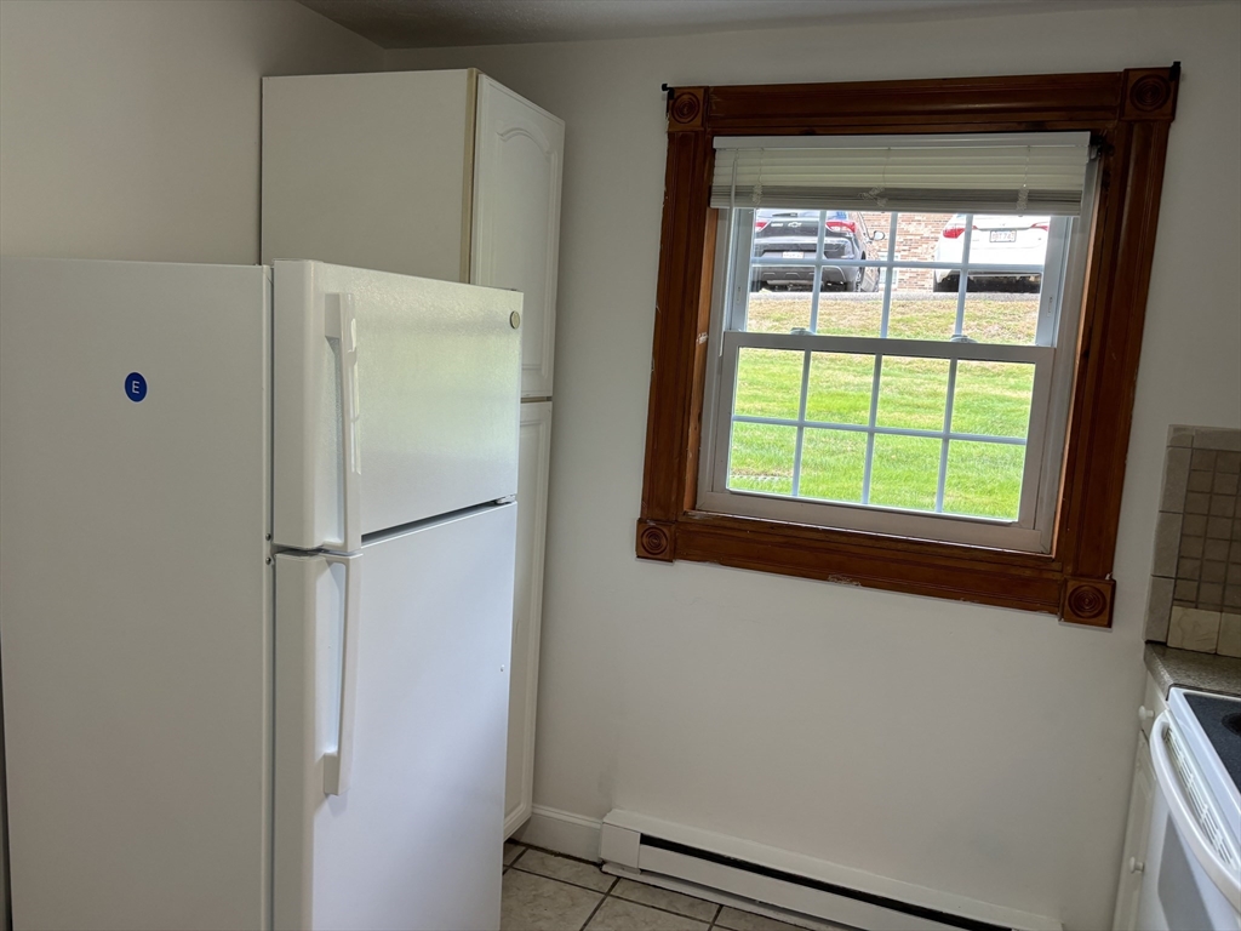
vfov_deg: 53.1
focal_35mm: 26
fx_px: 932
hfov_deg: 67.3
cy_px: 466
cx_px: 620
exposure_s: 1/120
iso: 100
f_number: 1.6
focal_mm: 5.96
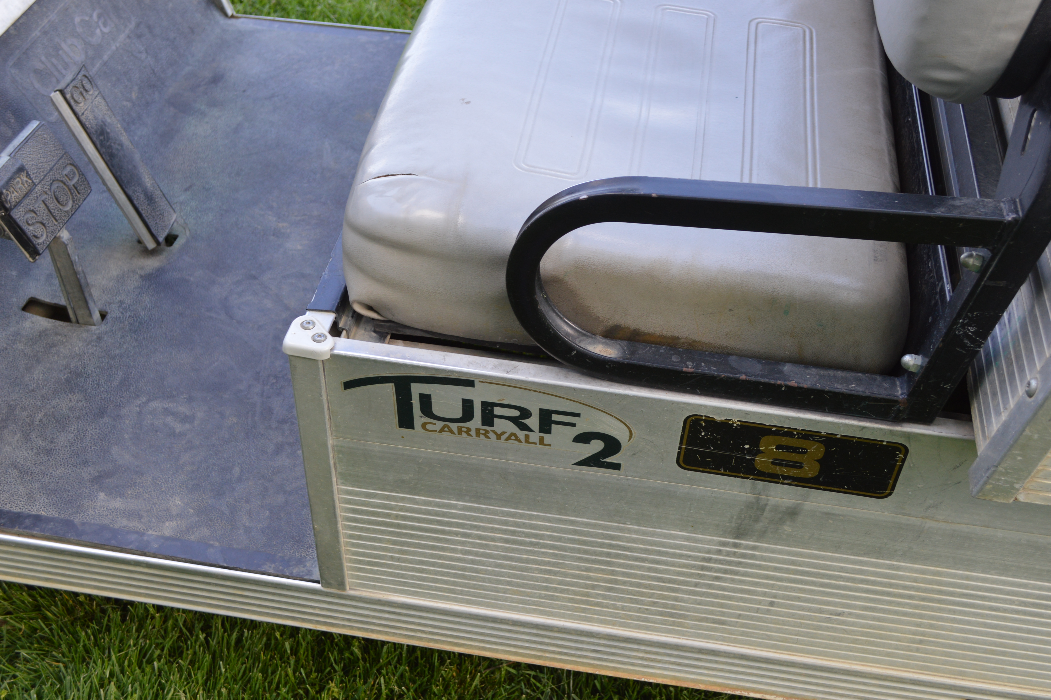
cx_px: 525
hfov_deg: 48.5
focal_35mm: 40
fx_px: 1168
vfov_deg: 33.4
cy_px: 353
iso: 320
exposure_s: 1/125
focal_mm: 26
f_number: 5.6
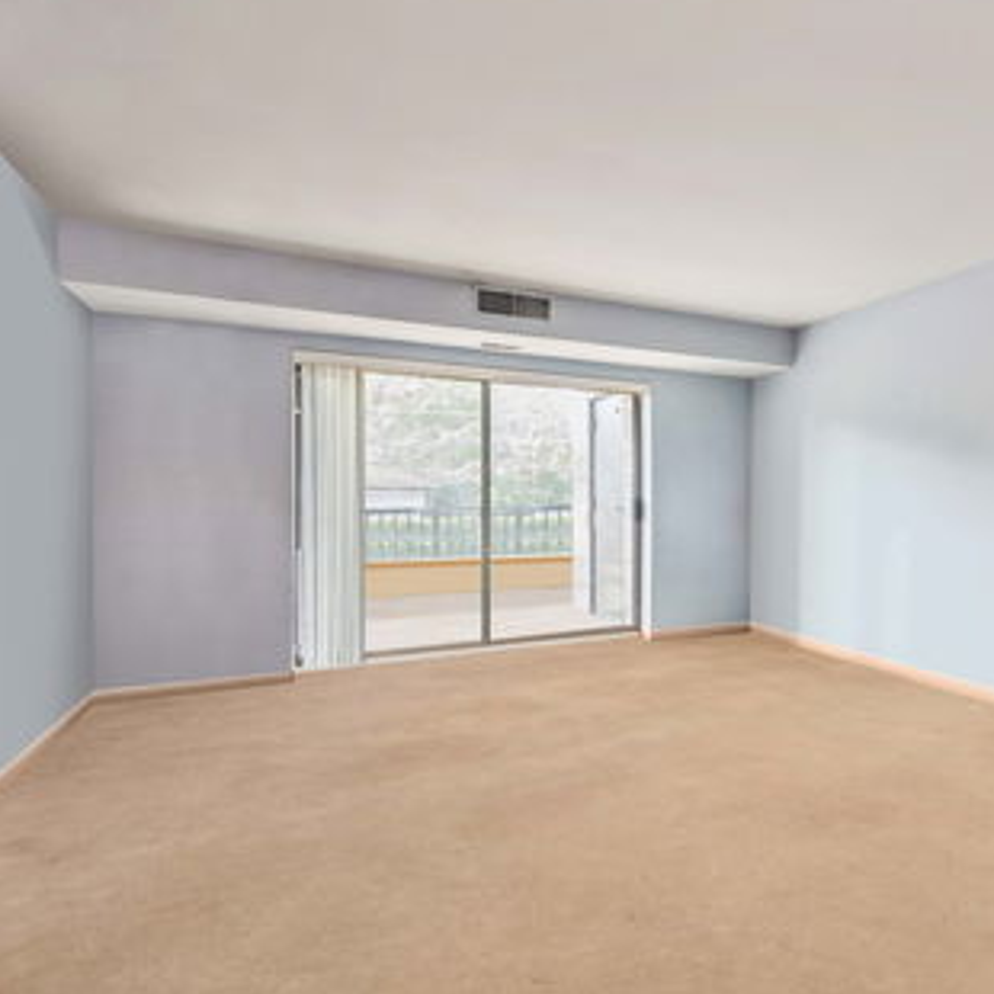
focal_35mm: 21
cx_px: 710
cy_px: 491
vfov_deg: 72.1
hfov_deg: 68.7
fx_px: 682
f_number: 9
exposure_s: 1/4
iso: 200
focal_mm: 16
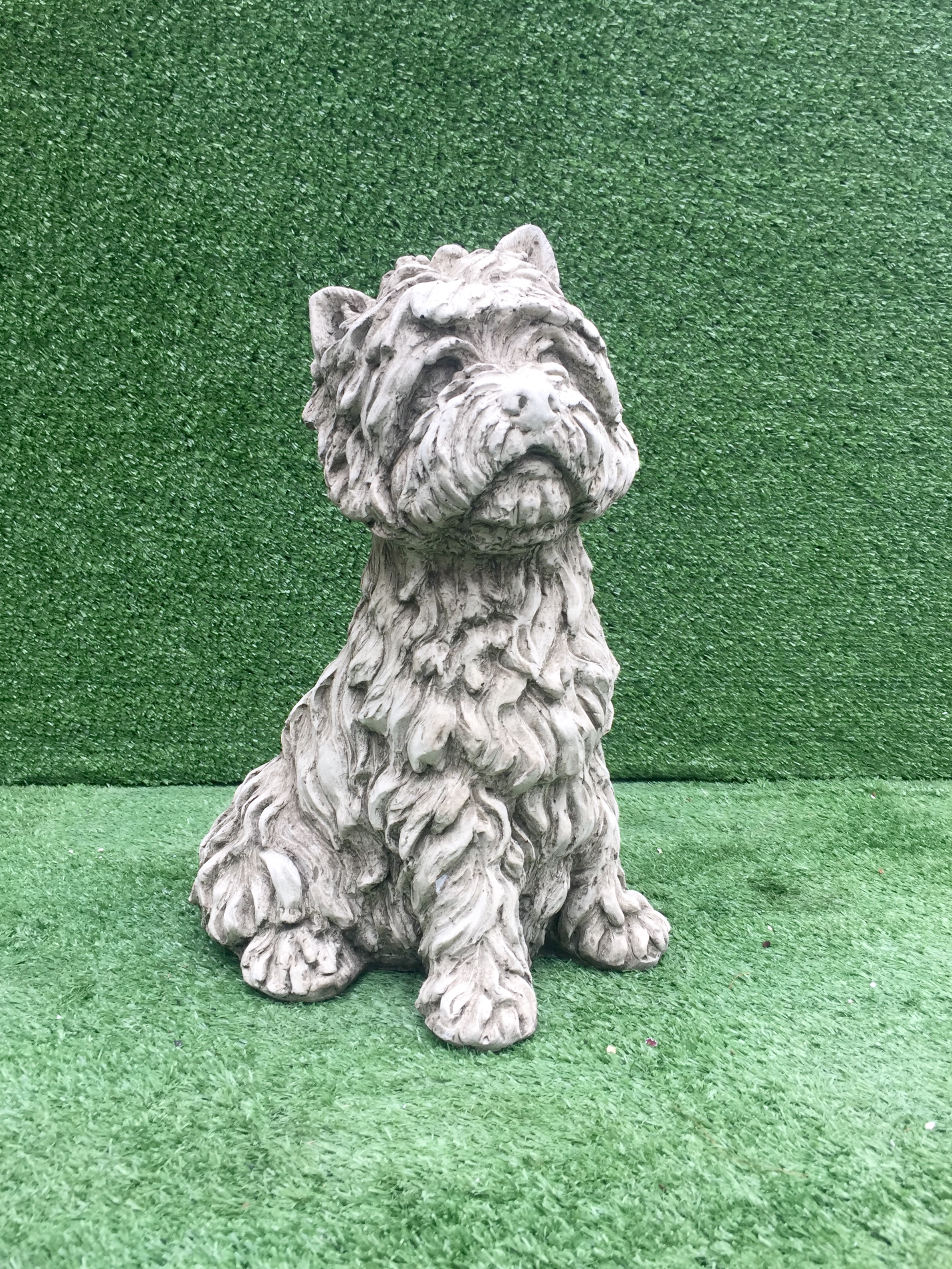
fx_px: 1063
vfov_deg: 61.7
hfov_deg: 48.2
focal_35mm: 29
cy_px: 634
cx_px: 476
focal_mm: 4.15
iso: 32
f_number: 2.2
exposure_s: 1/119
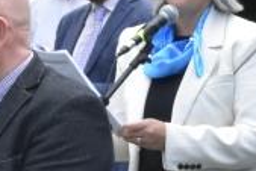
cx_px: 280
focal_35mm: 472
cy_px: 253
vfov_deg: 2.9
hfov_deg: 4.4
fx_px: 3359
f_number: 11
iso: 1600
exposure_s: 1/500
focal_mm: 52
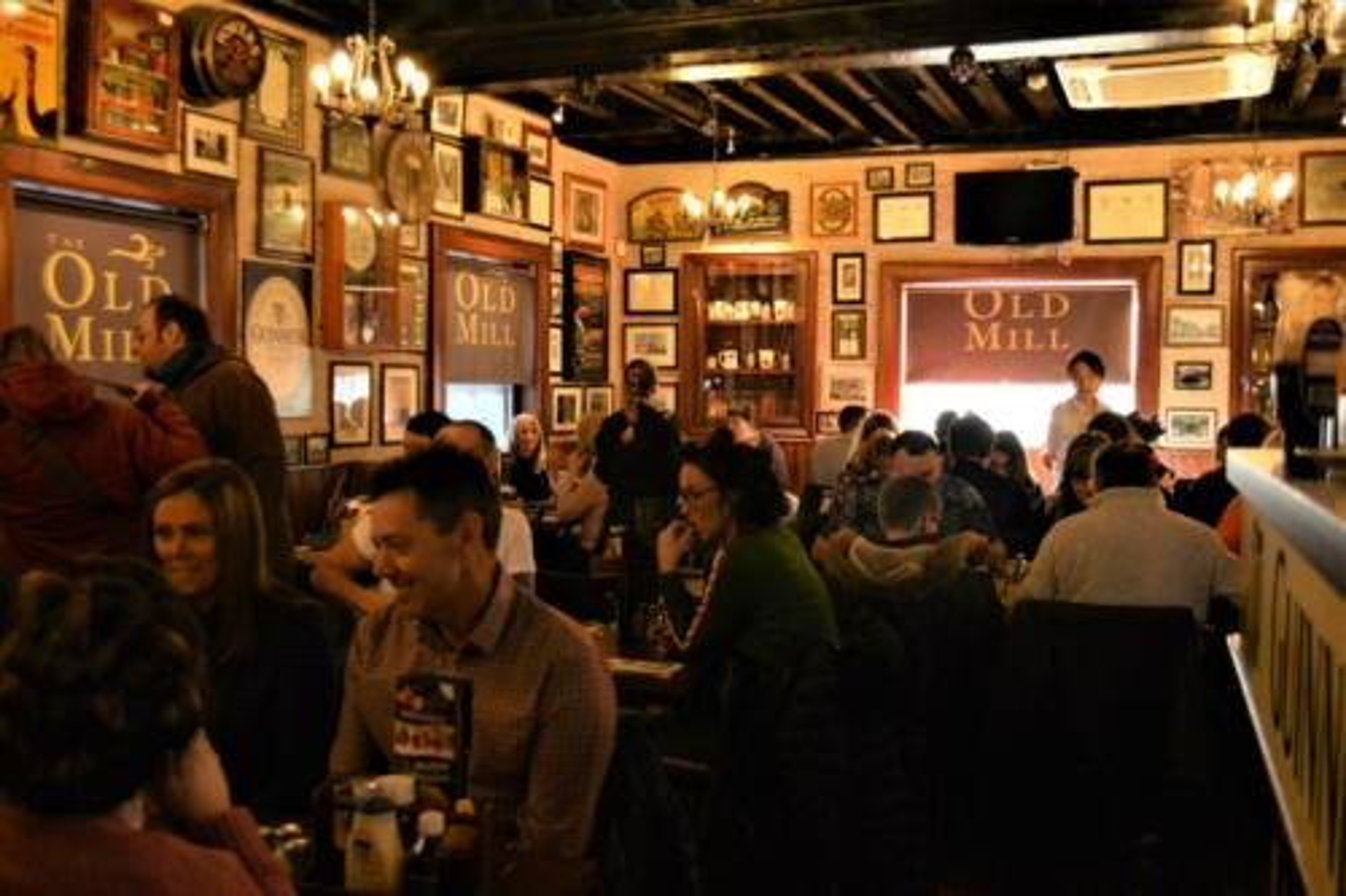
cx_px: 673
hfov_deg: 57.2
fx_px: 1233
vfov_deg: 39.9
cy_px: 448
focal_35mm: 33
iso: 2500
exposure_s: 1/50
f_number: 4
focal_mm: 22
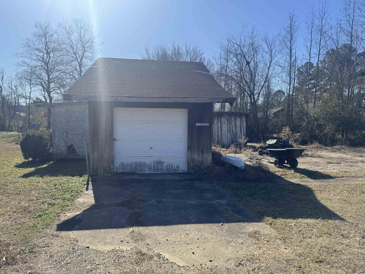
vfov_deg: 54.9
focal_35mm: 25
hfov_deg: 69.4
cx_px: 177
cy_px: 139
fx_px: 264
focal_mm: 6.76
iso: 80
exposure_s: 1/2174
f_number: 1.78
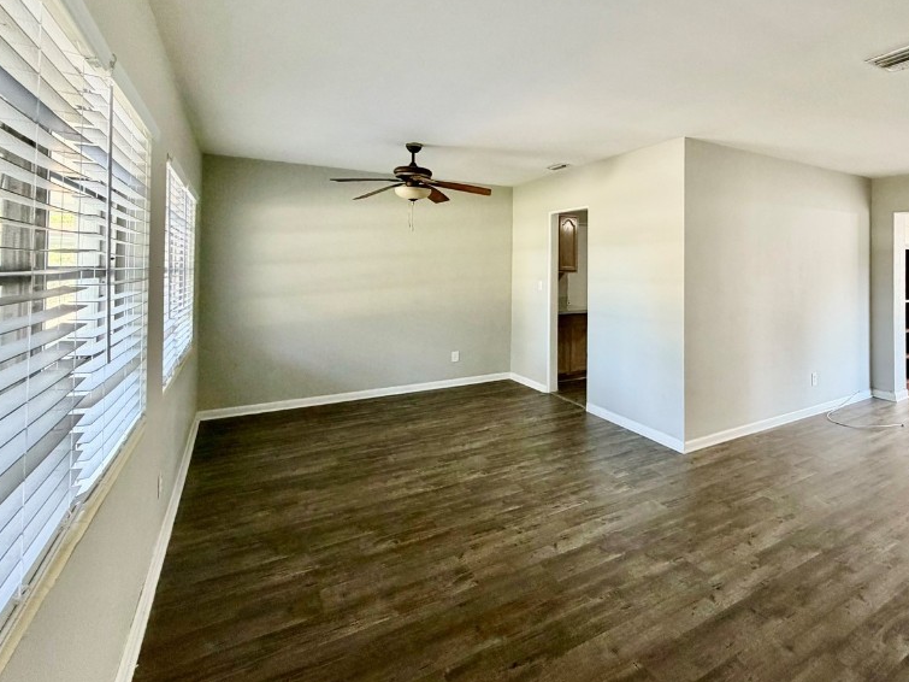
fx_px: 499
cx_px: 580
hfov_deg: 82.7
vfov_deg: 67.6
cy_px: 254
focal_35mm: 19
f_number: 2.2
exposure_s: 1/121
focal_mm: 2.22
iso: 320
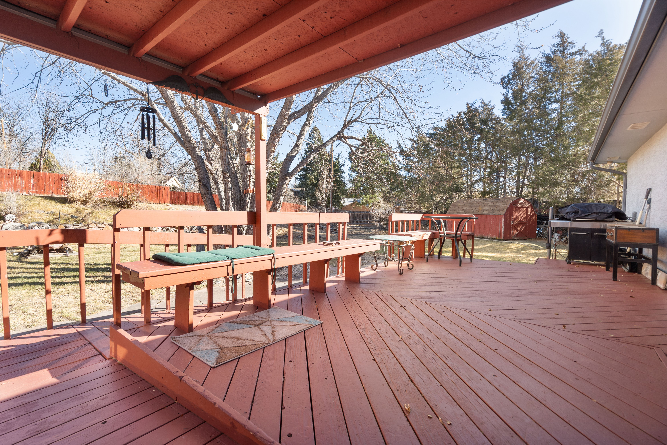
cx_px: 334
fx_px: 296
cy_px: 222
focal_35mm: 16
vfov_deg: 73.7
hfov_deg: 96.7
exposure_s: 1/25
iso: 200
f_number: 6.3
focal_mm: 16
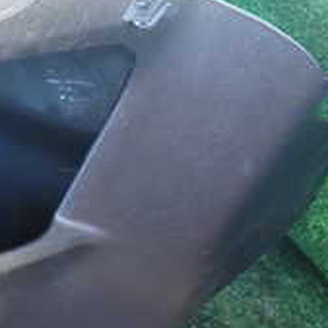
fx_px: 1008
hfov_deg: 16.6
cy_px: 132
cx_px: -182
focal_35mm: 94
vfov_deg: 18.5
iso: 800
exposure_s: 1/25
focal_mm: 5.4
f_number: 2.3
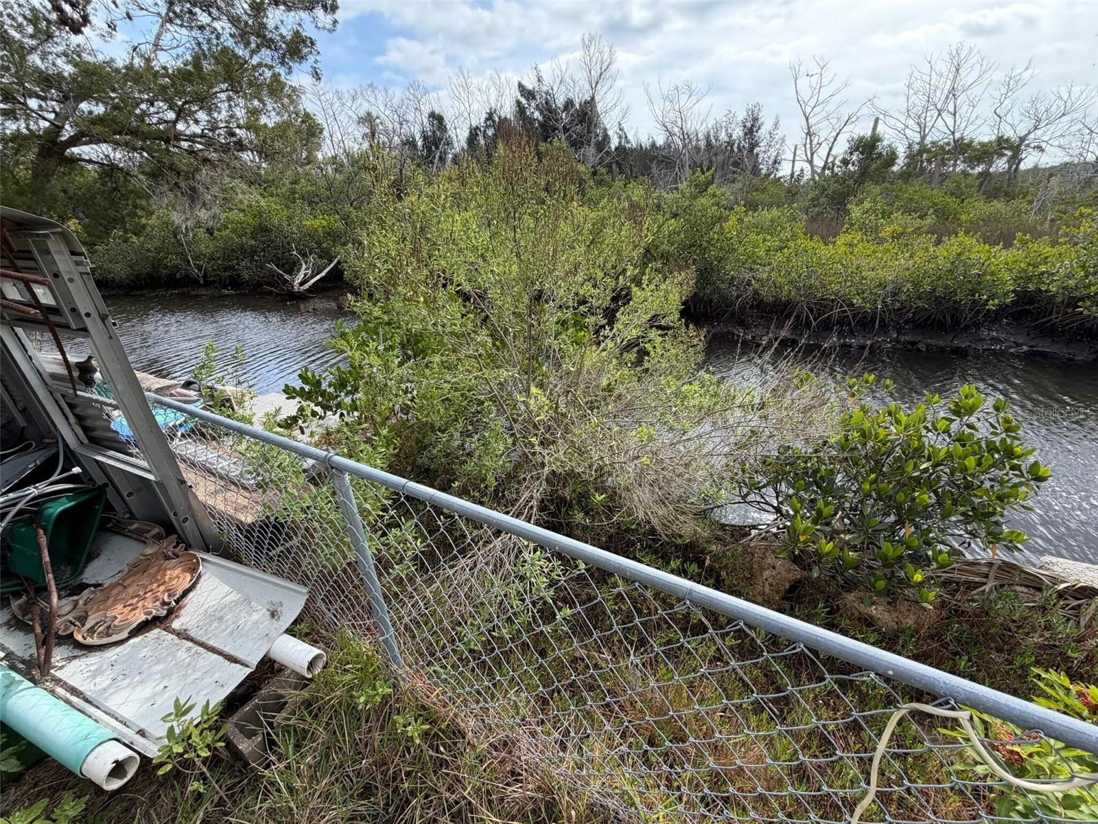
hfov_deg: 102.1
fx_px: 444
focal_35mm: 14
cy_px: 412
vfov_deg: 85.7
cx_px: 549
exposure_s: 1/502
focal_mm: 2.22
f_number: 2.2
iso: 40
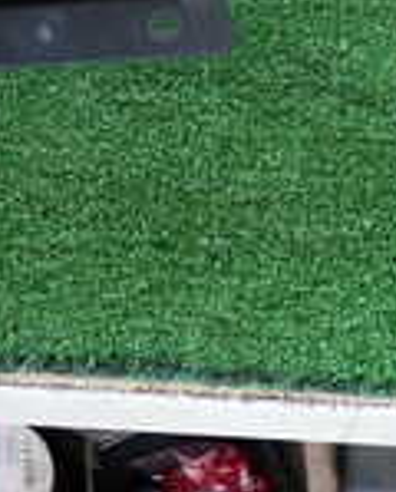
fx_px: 1430
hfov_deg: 15.8
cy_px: -135
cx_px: 218
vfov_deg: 18.3
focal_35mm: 98
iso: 200
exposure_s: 1/60
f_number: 2
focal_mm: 4.5
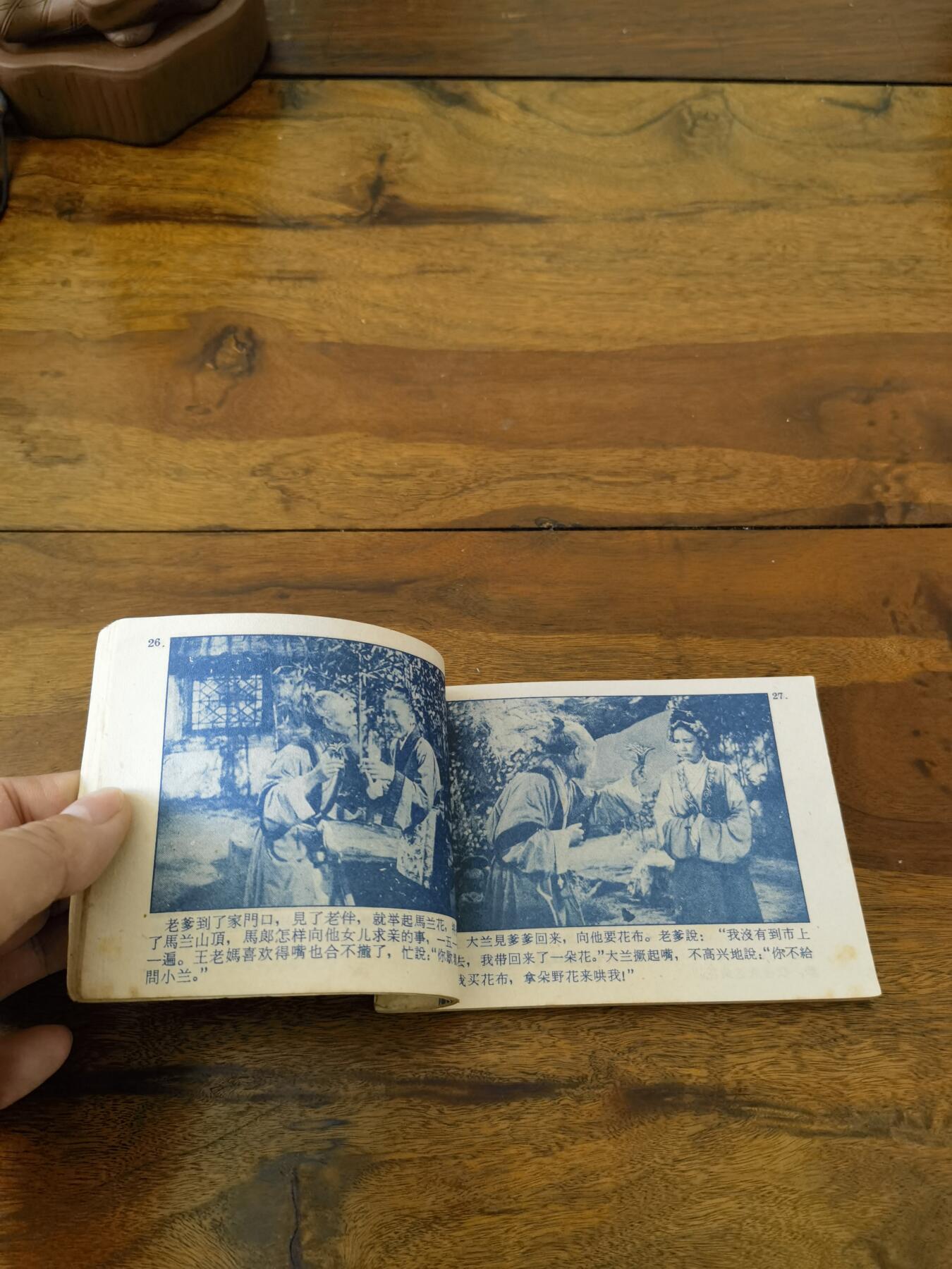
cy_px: 634
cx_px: 476
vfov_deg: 65.3
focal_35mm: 27
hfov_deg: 51.4
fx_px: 990
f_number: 1.9
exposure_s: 1/120
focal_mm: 6.67
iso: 160
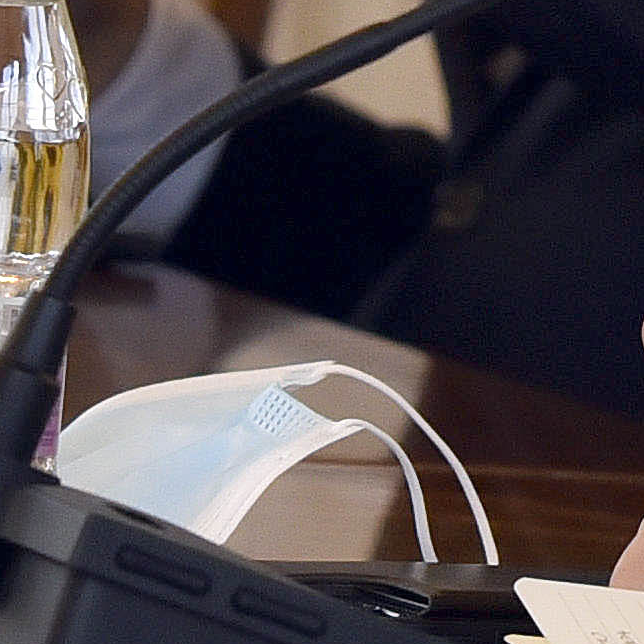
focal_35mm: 556
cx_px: 1126
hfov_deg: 3.1
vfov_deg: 3.1
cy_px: -702
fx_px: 11703
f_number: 4.5
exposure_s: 1/320
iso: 1250
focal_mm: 70
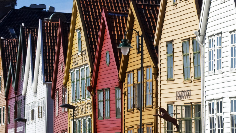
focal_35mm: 249
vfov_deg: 4.9
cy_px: 39
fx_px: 1558
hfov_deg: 8.6
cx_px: 213
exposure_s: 1/400
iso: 200
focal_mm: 82
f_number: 10
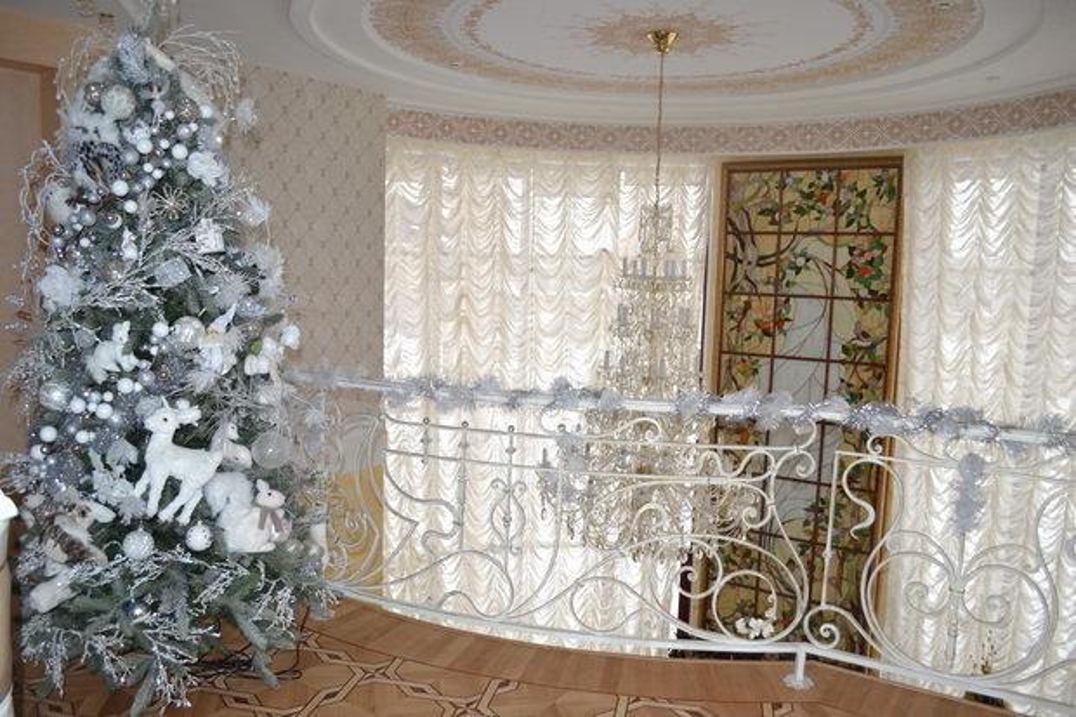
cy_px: 358
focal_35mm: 27
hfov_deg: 67.4
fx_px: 807
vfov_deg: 47.9
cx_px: 538
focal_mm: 18
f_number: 4
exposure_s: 1/125
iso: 200
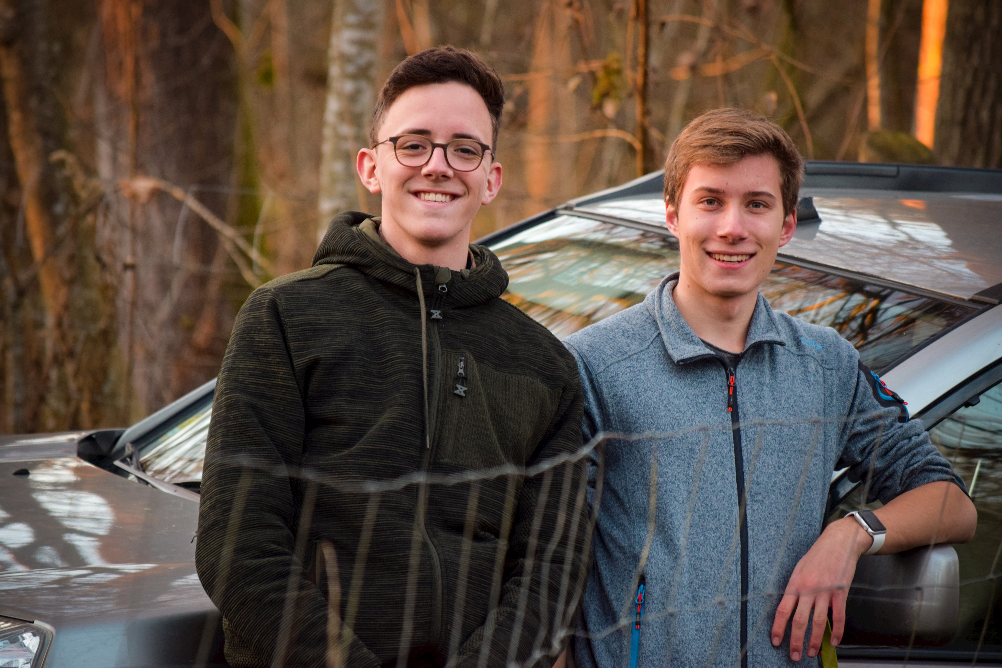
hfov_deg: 7.2
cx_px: 501
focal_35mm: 285
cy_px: 334
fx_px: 7932
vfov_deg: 4.8
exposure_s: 1/125
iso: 800
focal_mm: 190
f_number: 5.6
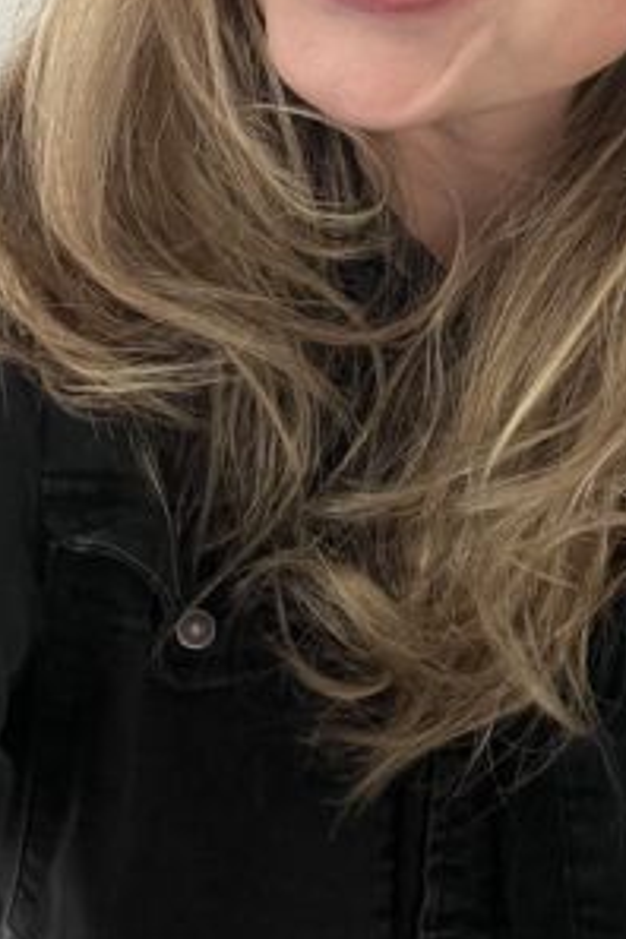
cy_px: 126
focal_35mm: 63
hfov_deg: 21.0
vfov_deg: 30.7
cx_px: 601
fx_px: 1643
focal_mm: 2.71
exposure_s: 1/33
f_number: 2.2
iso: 250
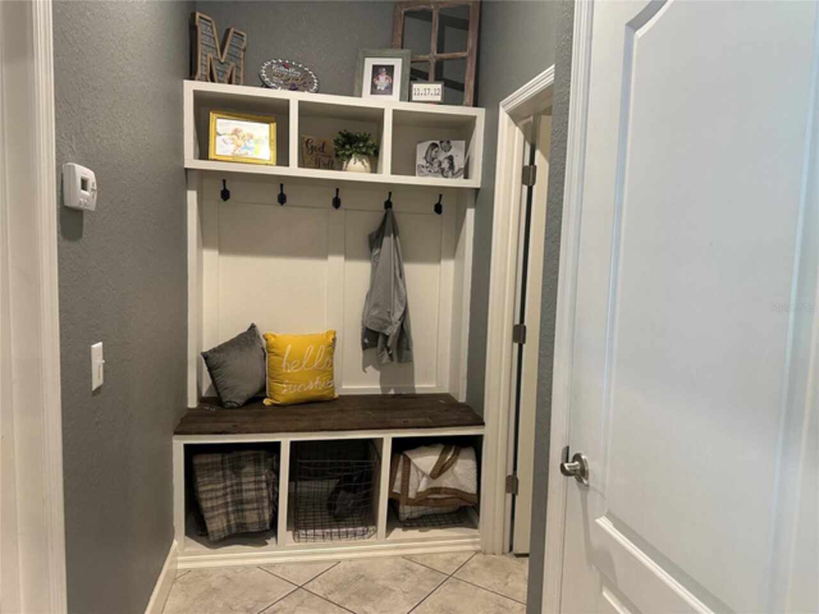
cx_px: 410
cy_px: 307
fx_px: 568
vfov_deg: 56.8
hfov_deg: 71.6
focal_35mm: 24
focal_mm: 6.86
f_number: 1.78
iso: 400
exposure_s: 1/60
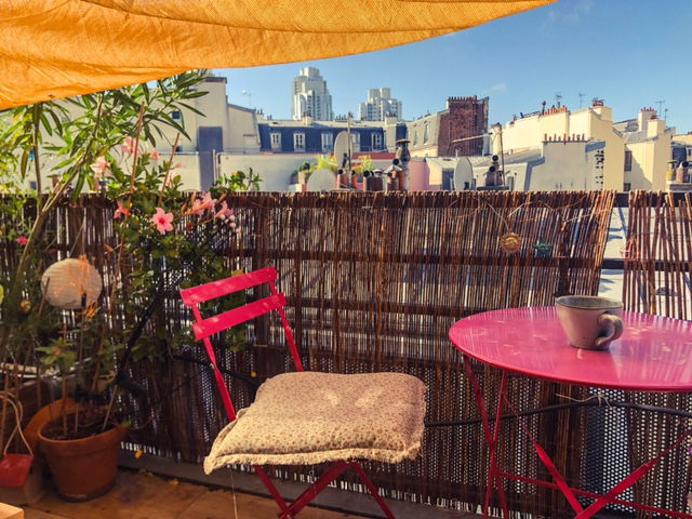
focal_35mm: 28
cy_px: 260
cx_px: 346
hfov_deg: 63.4
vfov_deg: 49.7
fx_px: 560
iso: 20
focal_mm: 4
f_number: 1.8
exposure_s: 1/727
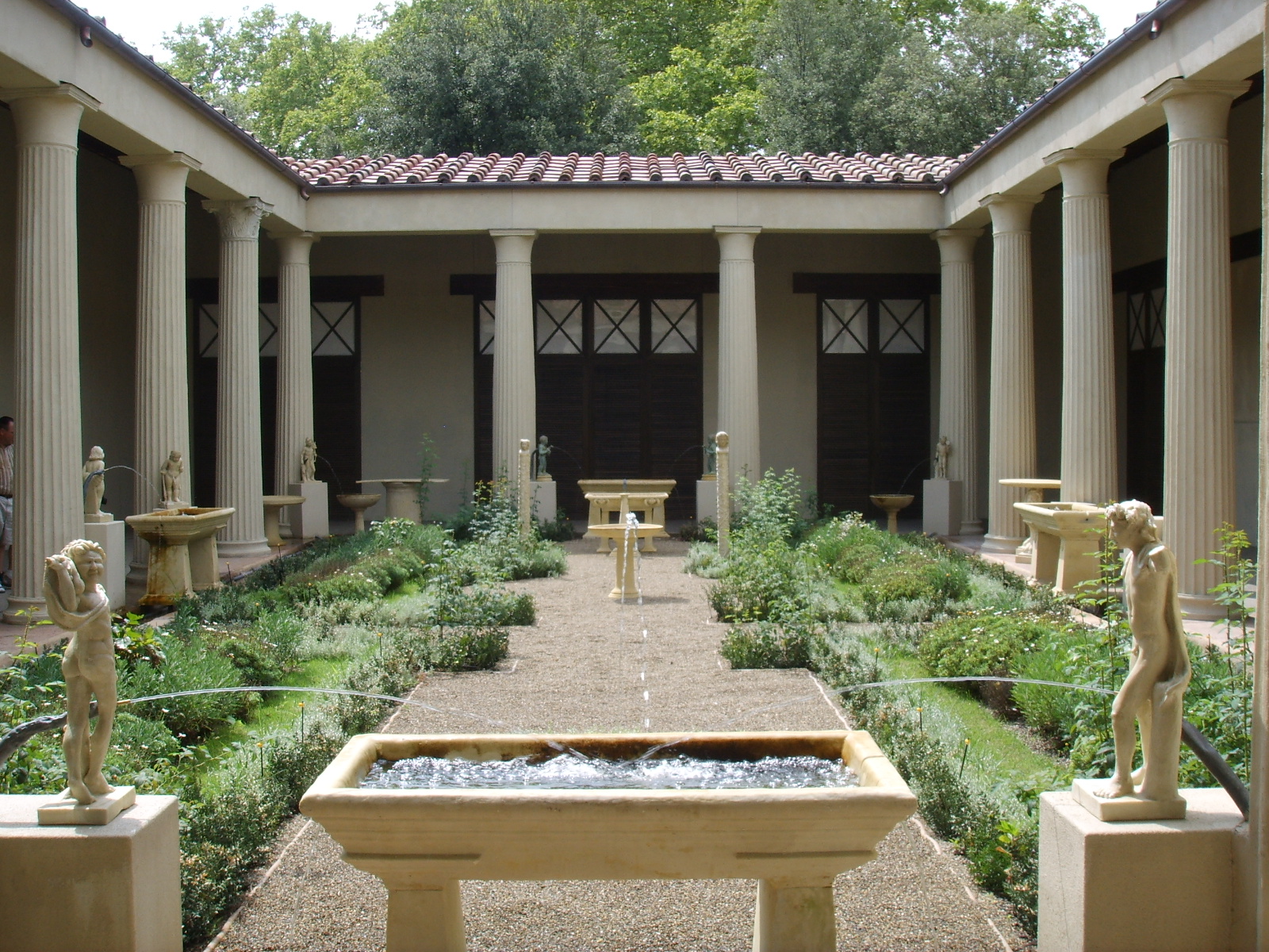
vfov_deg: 36.8
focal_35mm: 39
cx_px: 634
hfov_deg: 47.9
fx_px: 1430
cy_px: 476
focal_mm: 6.6
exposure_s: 1/125
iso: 50
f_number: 6.3
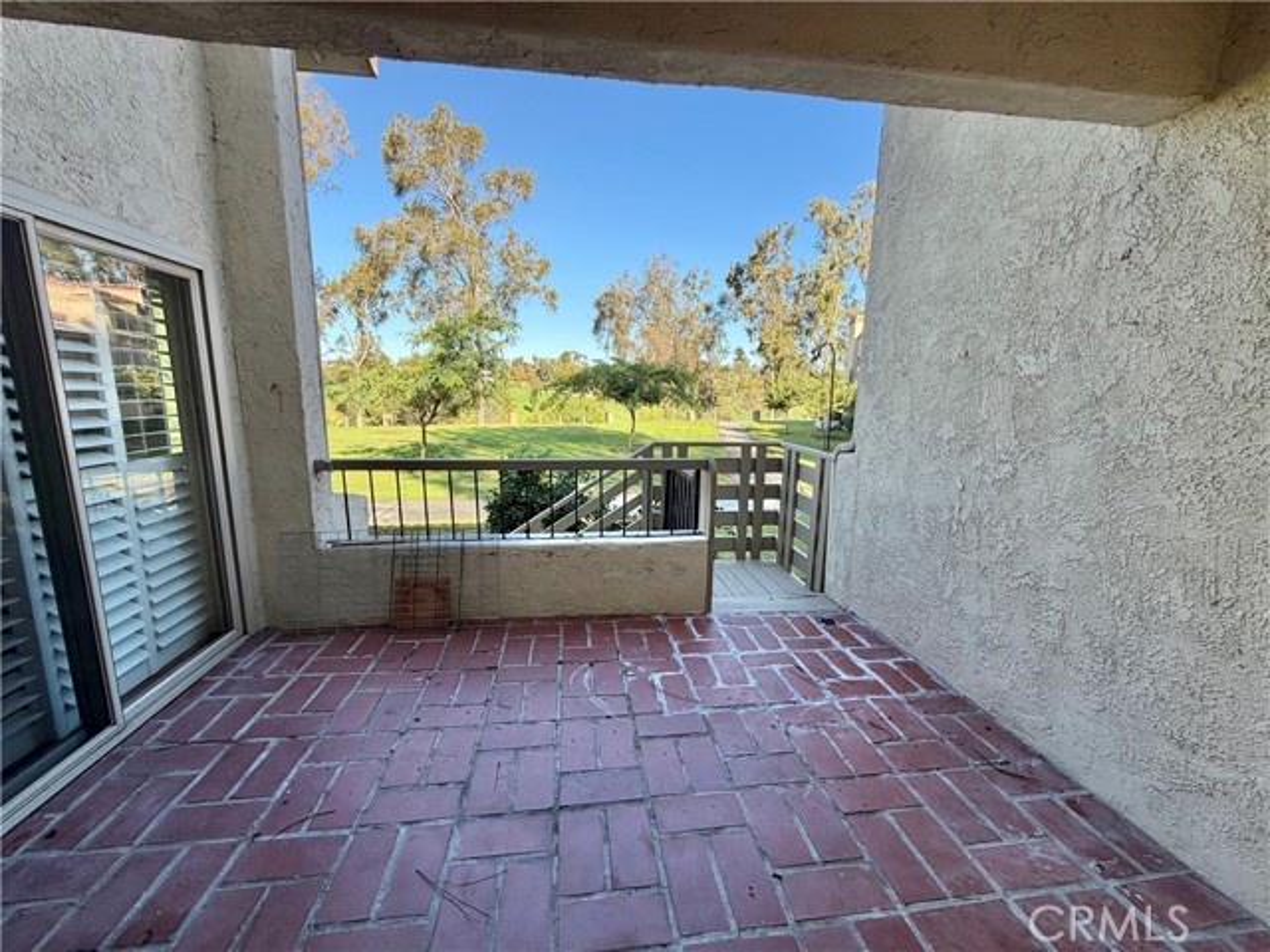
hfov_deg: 102.1
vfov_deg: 85.7
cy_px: 476
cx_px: 635
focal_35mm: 14
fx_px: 514
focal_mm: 2.22
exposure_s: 1/502
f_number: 2.2
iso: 64
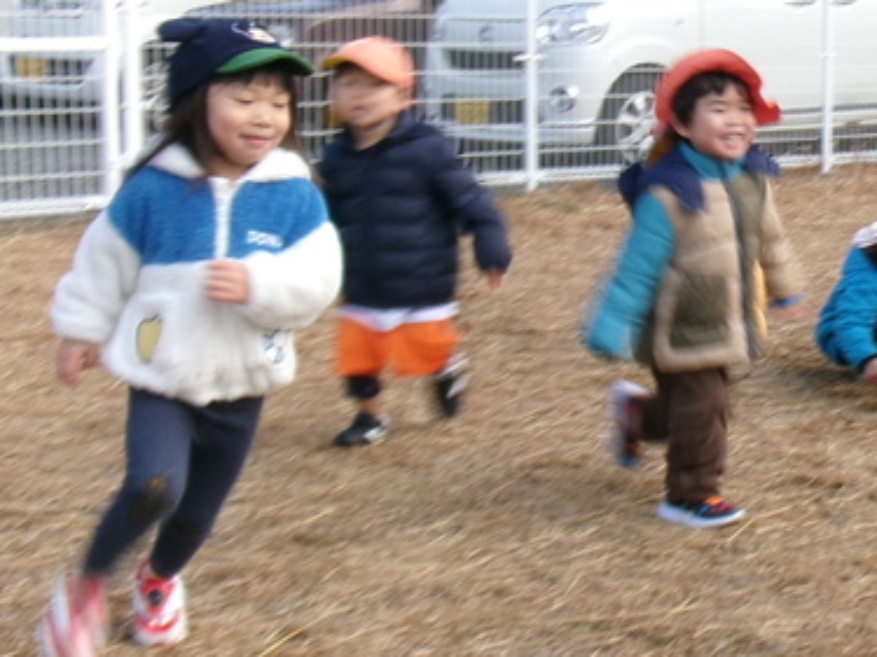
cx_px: 978
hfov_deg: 19.5
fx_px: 2431
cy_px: 243
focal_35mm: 96
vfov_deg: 15.4
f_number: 11.8
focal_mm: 6.4
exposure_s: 1/50
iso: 100
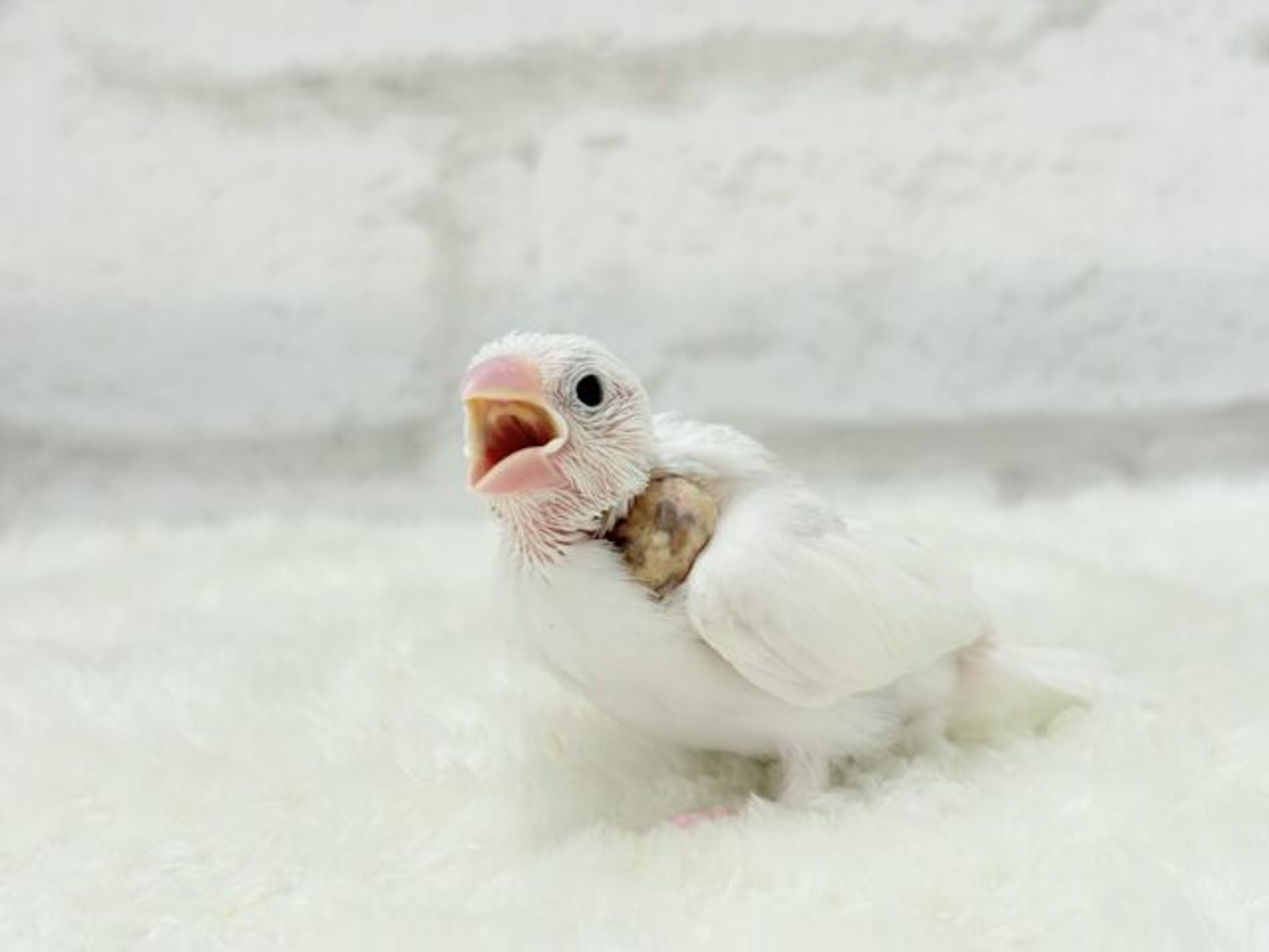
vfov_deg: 28.0
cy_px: 476
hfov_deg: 36.8
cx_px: 634
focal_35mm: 52
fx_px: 1906
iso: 32
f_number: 1.6
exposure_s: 1/50
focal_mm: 5.96
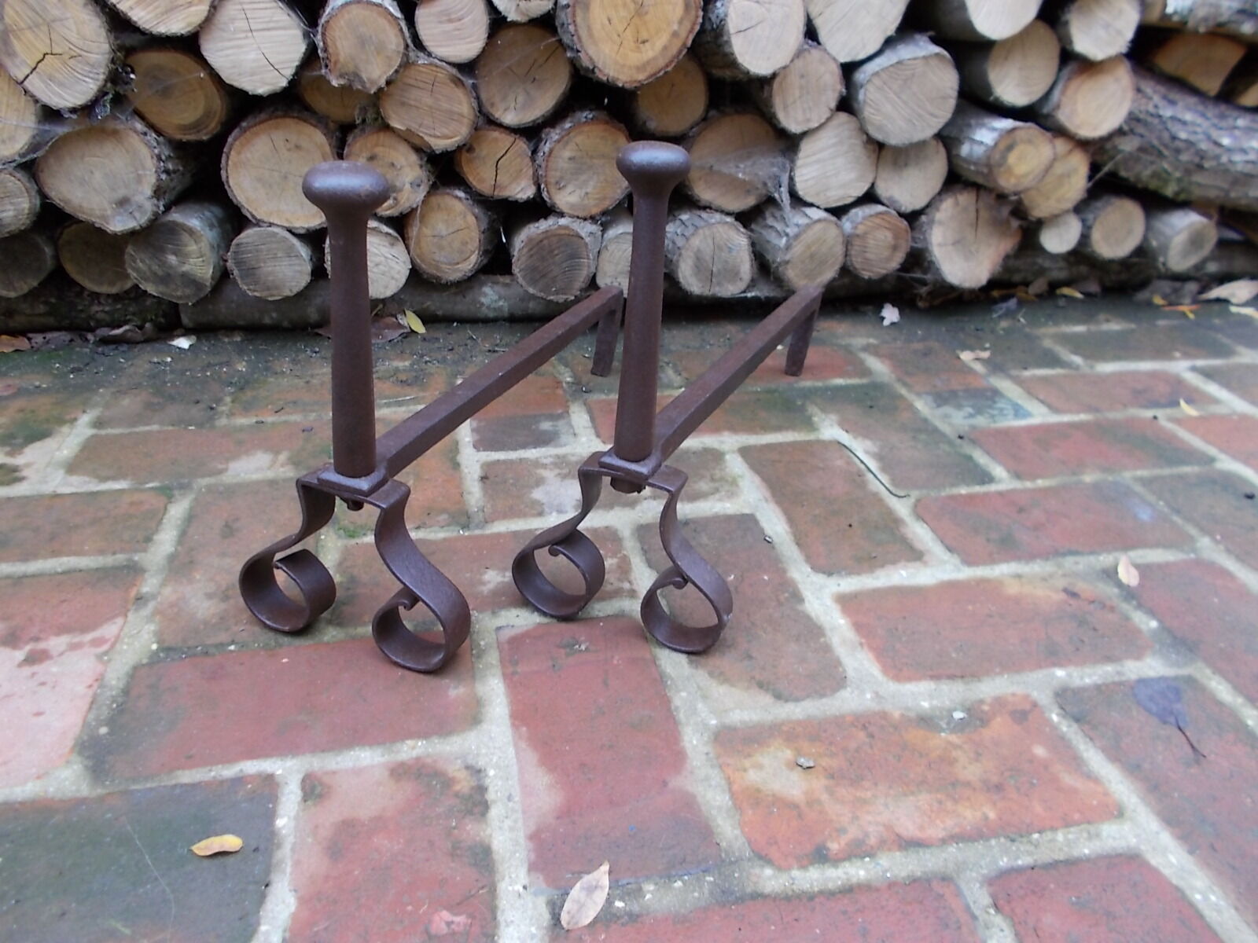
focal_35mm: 26
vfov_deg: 53.1
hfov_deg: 67.3
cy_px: 472
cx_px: 629
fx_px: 945
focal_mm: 4.6
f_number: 3.2
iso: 80
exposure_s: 1/40
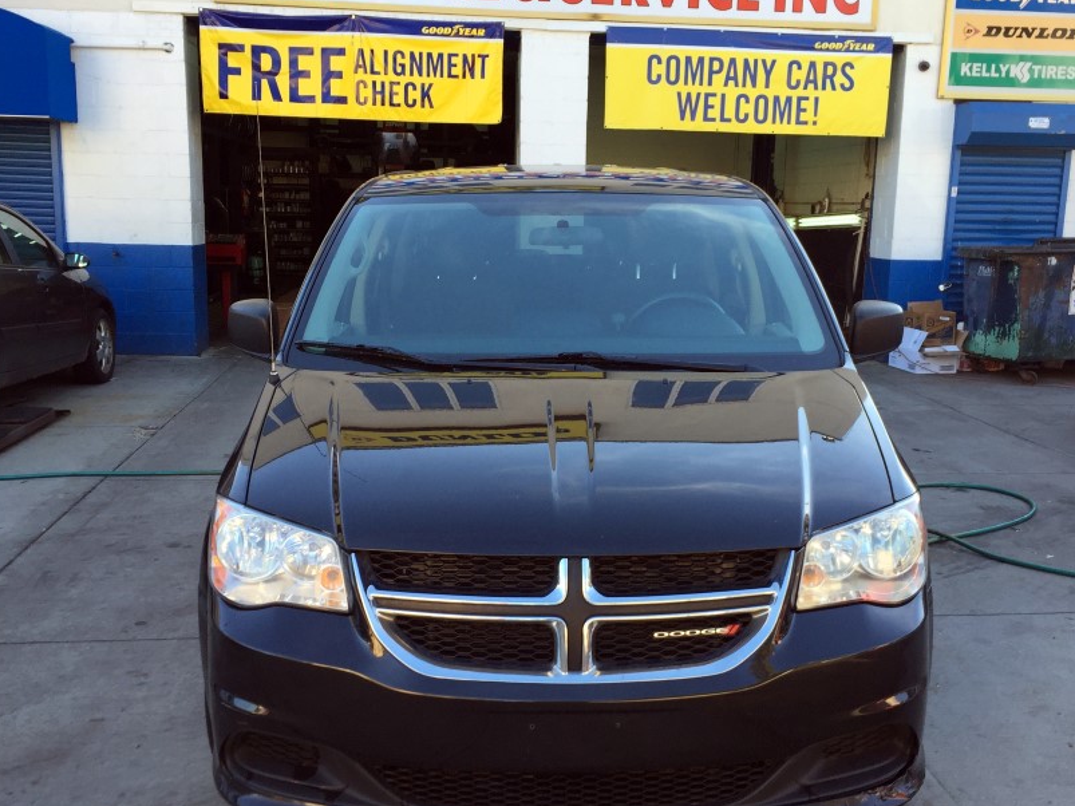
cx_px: 562
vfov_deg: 38.6
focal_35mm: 37
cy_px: 436
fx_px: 1149
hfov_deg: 50.1
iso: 32
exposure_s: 1/183
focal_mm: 4.15
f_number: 2.2
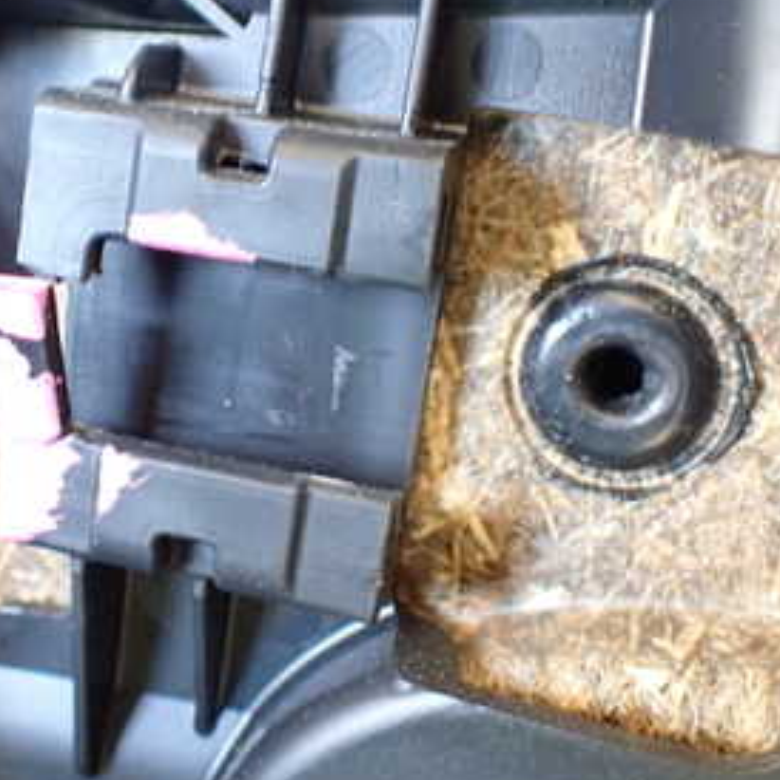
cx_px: 205
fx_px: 1479
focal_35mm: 58
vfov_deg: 29.5
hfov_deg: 29.1
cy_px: 322
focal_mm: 5.4
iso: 800
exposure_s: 1/40
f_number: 2.3
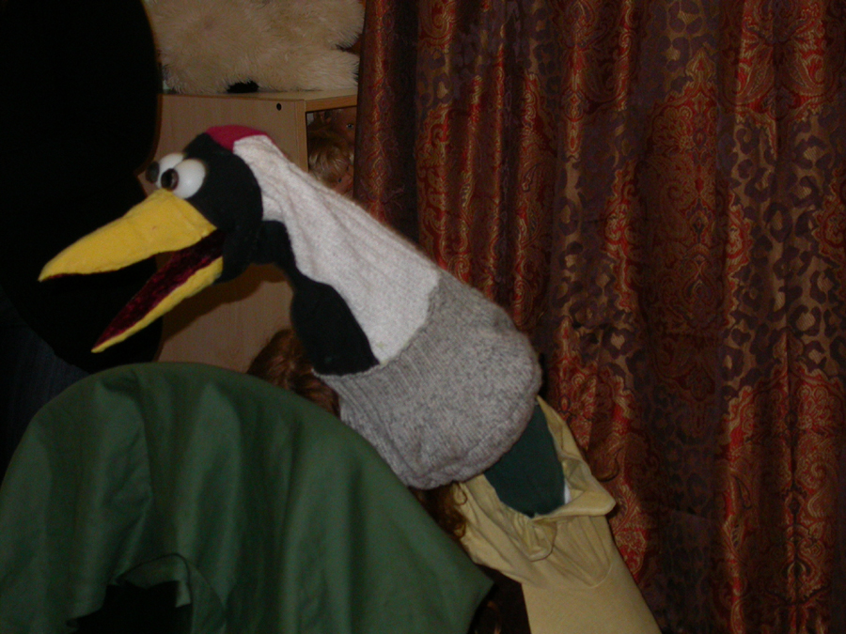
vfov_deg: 12.0
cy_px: 317
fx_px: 3031
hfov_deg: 15.9
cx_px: 423
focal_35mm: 124
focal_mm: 25.7
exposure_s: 1/60.3
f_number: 4.4
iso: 200
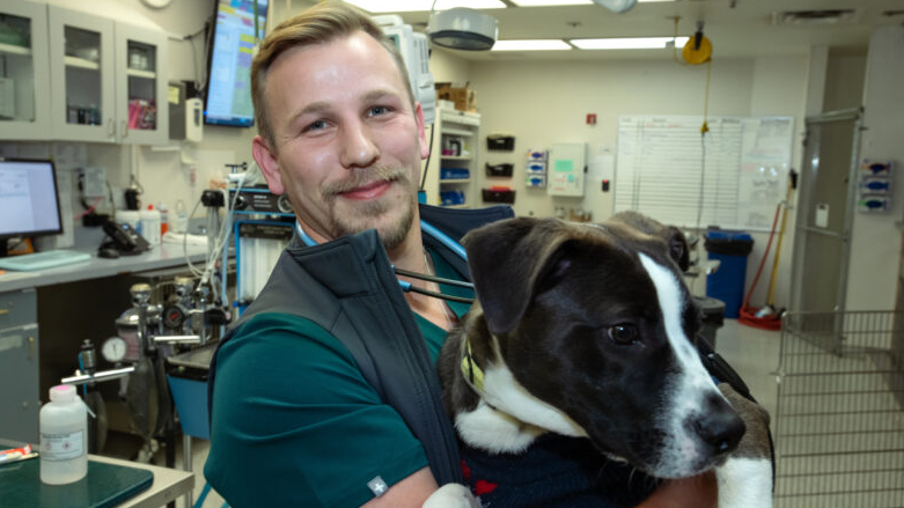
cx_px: 455
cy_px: 256
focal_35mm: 34
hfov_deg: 58.0
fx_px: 815
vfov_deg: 34.6
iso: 1600
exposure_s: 1/50
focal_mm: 32
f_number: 9
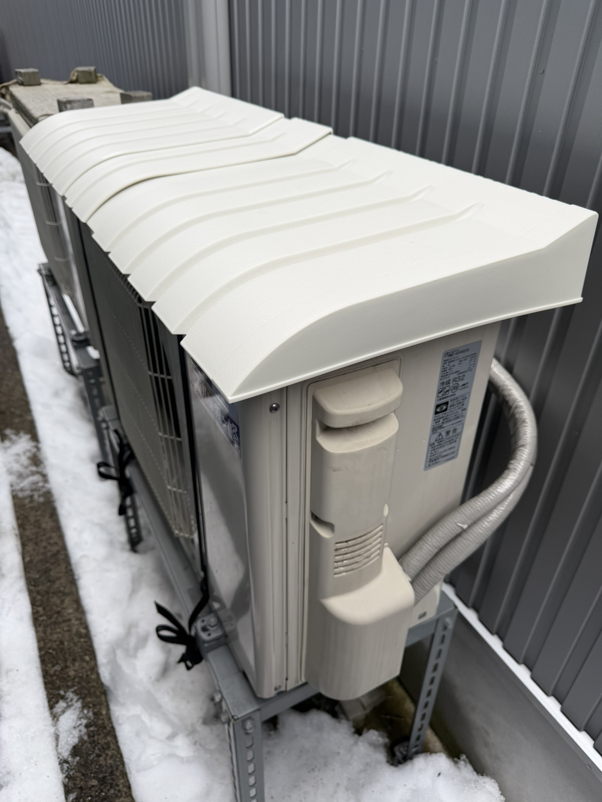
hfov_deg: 56.8
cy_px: 401
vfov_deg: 71.6
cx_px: 301
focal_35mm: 24
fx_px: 557
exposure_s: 1/535
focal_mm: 6.76
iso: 80
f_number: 1.78
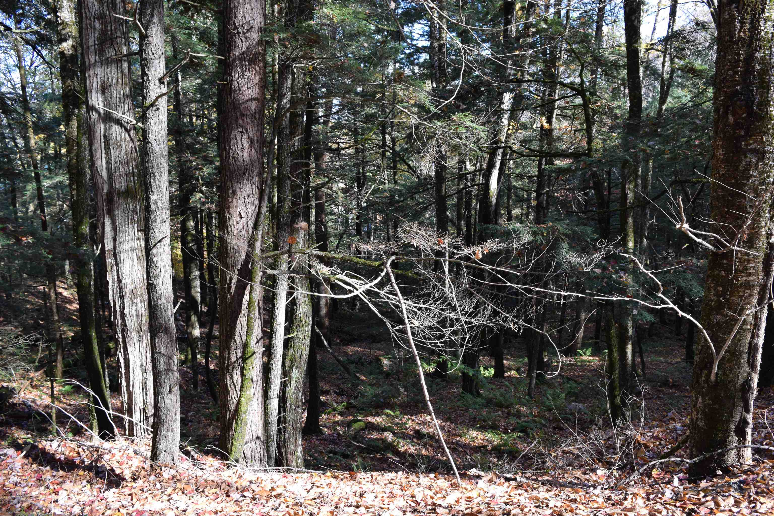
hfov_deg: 61.9
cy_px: 258
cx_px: 387
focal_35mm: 30
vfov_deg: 43.6
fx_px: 645
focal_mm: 20
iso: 400
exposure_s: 1/125
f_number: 5.6
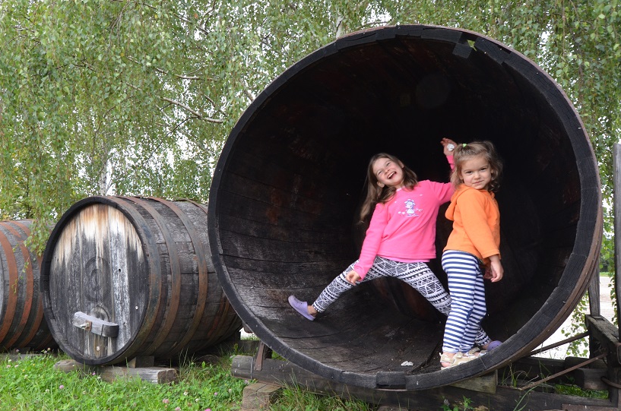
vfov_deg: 56.8
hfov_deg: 78.5
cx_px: 281
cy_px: 234
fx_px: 379
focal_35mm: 22
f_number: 7.1
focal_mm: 12
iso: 800
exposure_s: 1/30
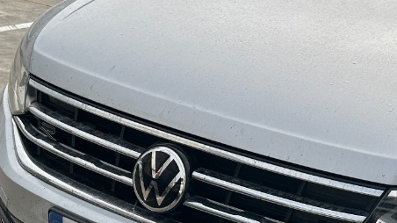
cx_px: 398
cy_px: 166
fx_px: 779
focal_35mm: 74
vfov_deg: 16.2
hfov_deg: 27.0
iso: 80
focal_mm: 6.86
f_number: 1.78
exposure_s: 1/4762
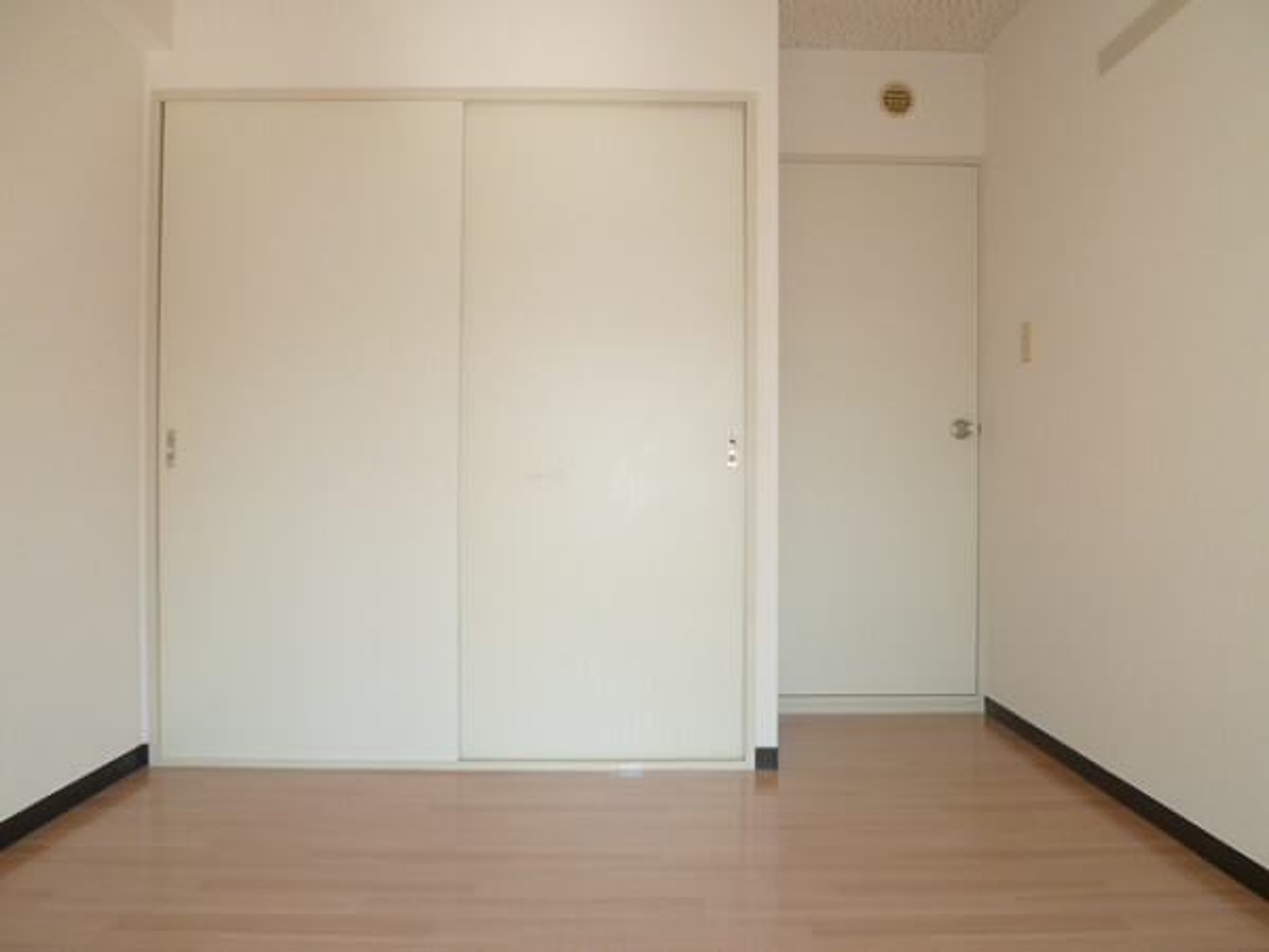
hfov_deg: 69.4
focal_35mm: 25
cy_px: 476
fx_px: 916
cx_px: 634
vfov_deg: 54.9
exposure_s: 1/200
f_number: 2.8
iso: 100
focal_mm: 4.5
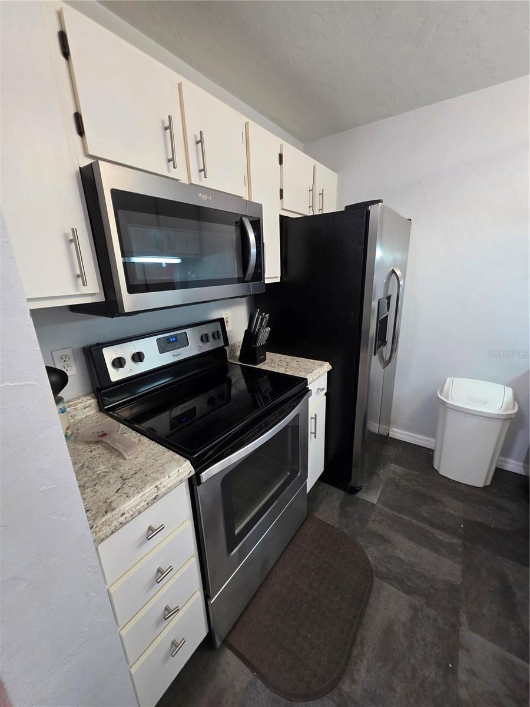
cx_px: 265
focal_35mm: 13
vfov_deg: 106.2
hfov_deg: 89.9
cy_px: 354
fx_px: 265
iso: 250
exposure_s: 1/60
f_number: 1.9
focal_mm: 2.2
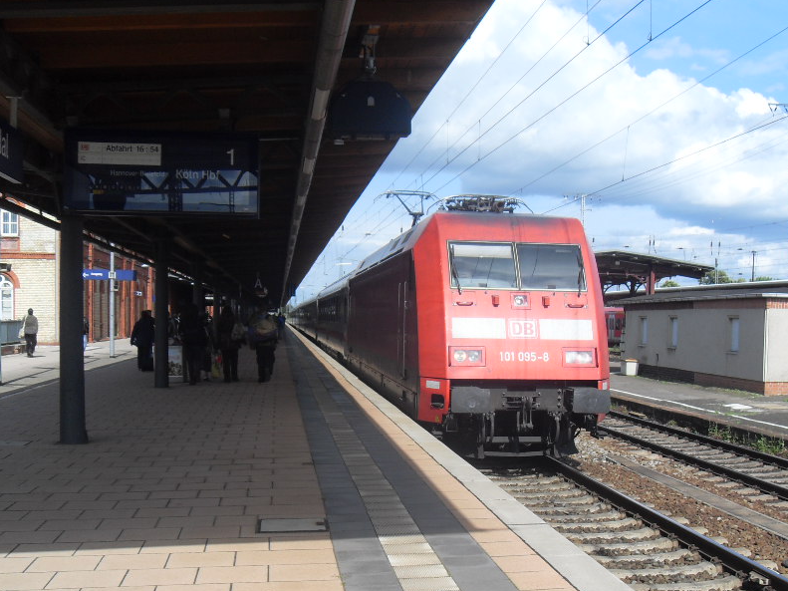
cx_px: 460
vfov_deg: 32.7
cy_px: 371
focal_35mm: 44
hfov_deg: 42.8
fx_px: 1001
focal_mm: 6.3
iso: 80
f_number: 7
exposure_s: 1/180
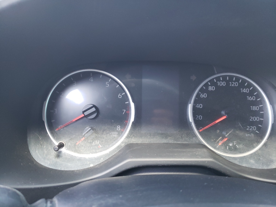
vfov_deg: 53.1
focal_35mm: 26
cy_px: 104
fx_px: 207
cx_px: 138
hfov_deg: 67.3
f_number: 1.5
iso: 226
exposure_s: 1/60.2
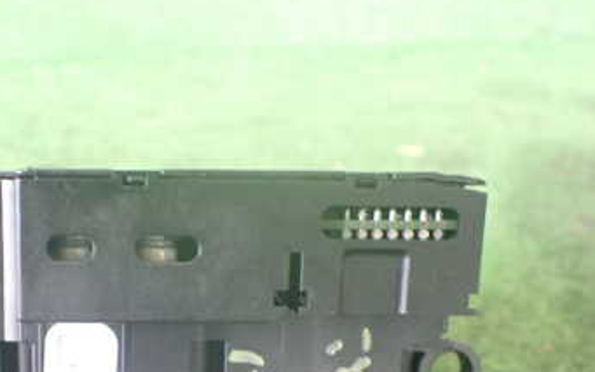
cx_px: 129
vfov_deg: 22.3
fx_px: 908
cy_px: 369
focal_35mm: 56
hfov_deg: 35.3
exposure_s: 1/30
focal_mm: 5.4
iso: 1000
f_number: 2.3
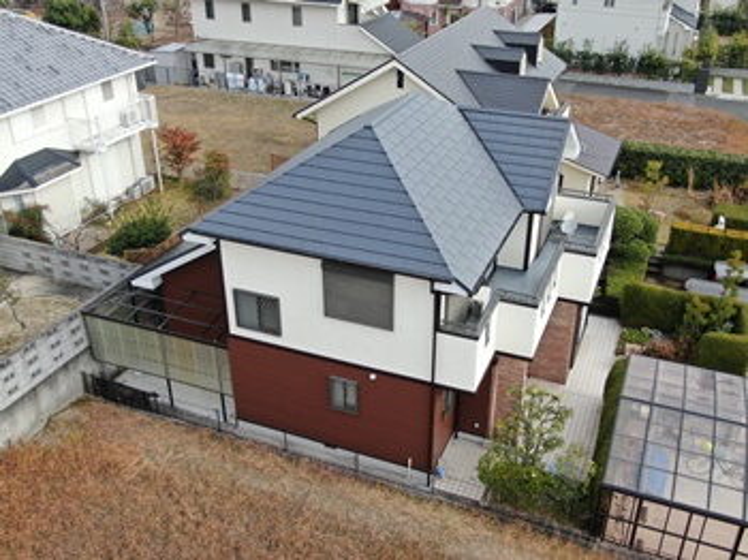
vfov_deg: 39.6
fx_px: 777
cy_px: 280
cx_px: 374
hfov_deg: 51.4
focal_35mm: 36
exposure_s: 1/320
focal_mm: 6.21
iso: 100
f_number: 3.3
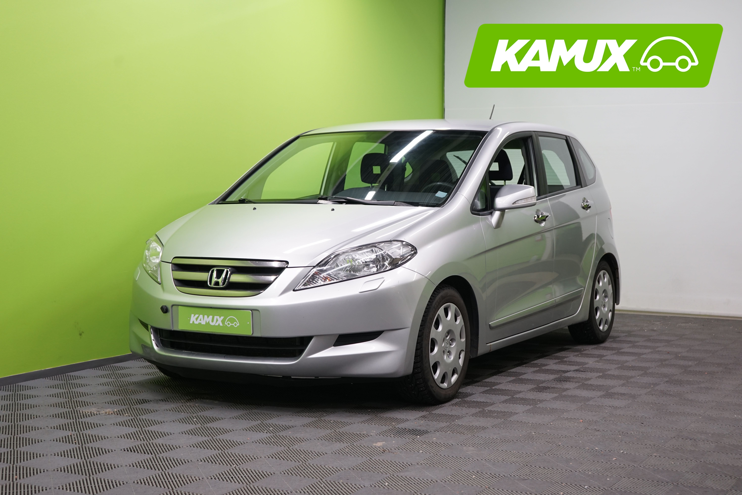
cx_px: 371
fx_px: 1092
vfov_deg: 25.5
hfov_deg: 37.5
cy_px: 248
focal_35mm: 53
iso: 640
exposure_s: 1/60
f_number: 5
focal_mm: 53
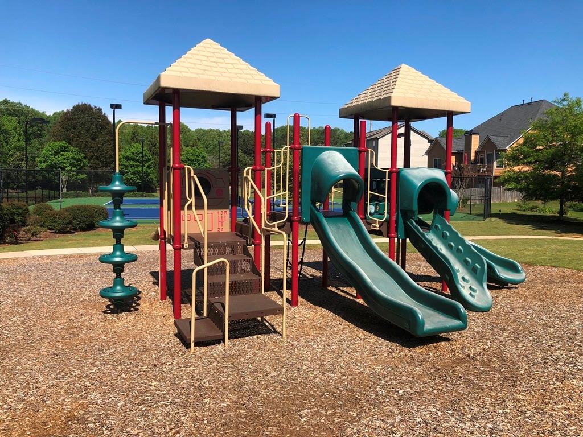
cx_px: 292
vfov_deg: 49.7
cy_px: 218
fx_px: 472
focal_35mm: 28
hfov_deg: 63.4
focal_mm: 3.99
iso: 20
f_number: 1.8
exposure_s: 1/1799
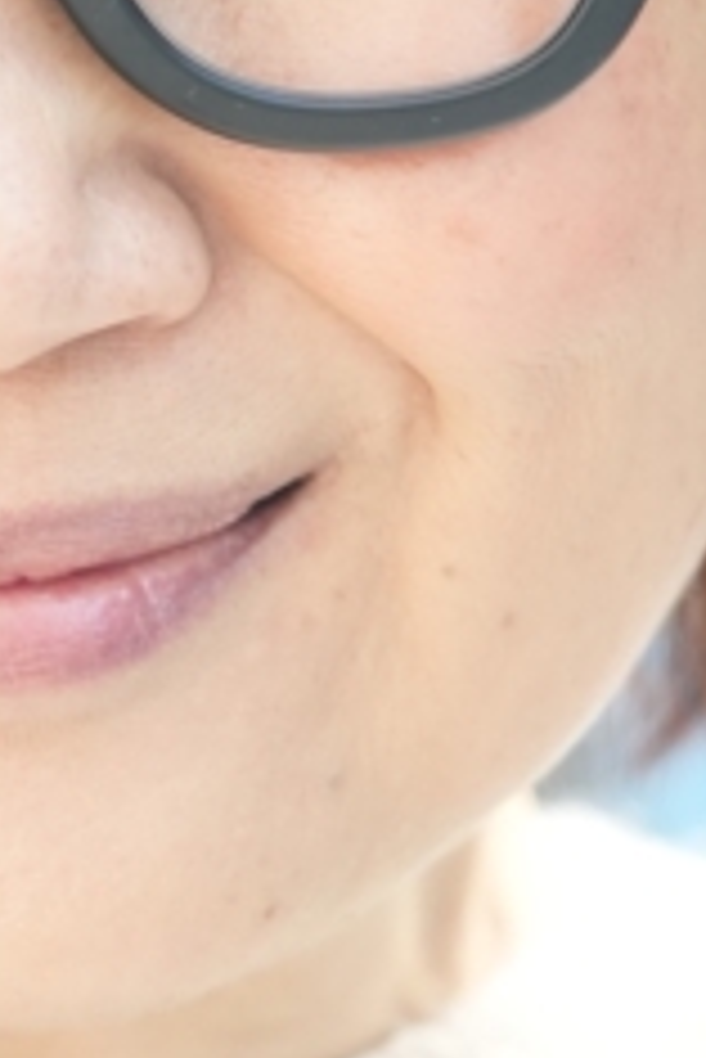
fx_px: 7196
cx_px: 13
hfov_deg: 5.6
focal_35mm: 245
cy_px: 104
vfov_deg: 8.4
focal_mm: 50
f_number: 2.8
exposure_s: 1/125
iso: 1000
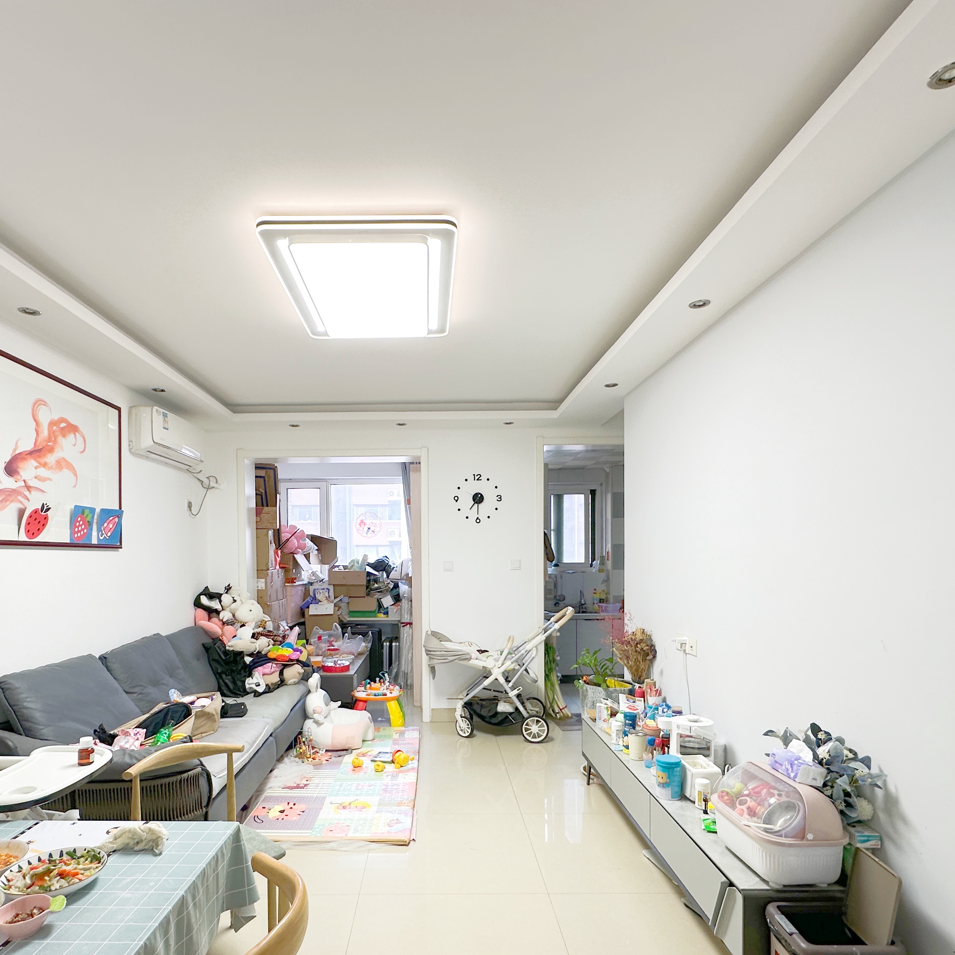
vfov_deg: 74.1
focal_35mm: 20
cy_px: 570
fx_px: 624
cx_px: 428
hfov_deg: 74.6
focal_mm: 2.22
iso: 50
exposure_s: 1/100
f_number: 2.2
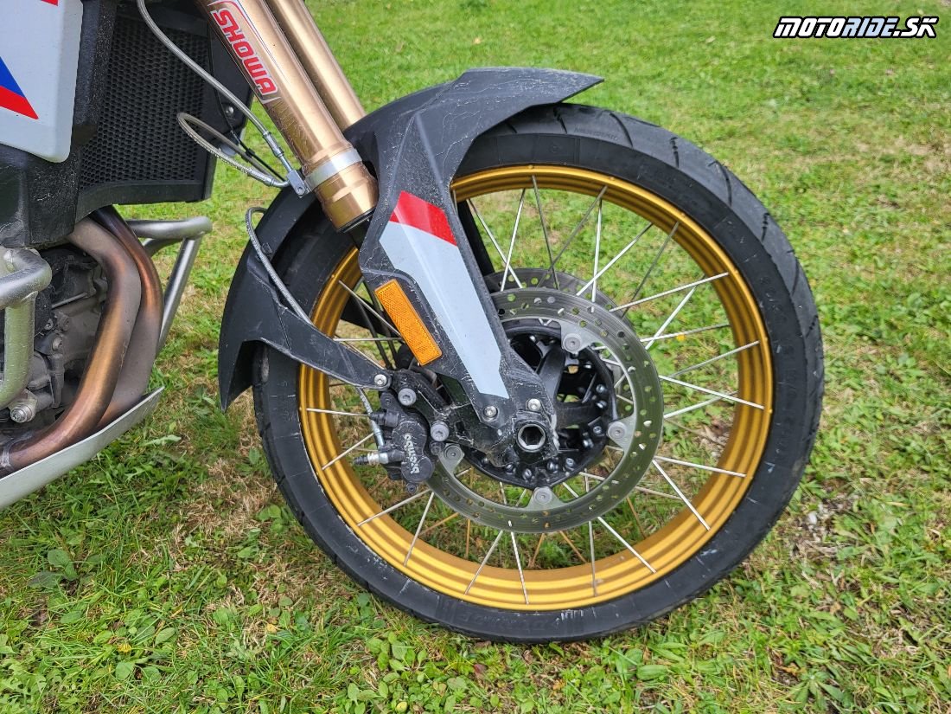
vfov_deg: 53.1
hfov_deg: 67.3
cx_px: 476
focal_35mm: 26
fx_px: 714
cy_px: 357
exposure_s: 1/314
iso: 40
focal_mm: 5.4
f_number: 1.8
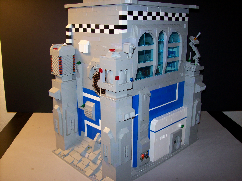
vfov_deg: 39.6
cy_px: 90
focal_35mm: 36
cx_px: 121
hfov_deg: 51.4
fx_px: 252
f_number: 2.7
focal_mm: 6
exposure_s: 1/64
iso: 80
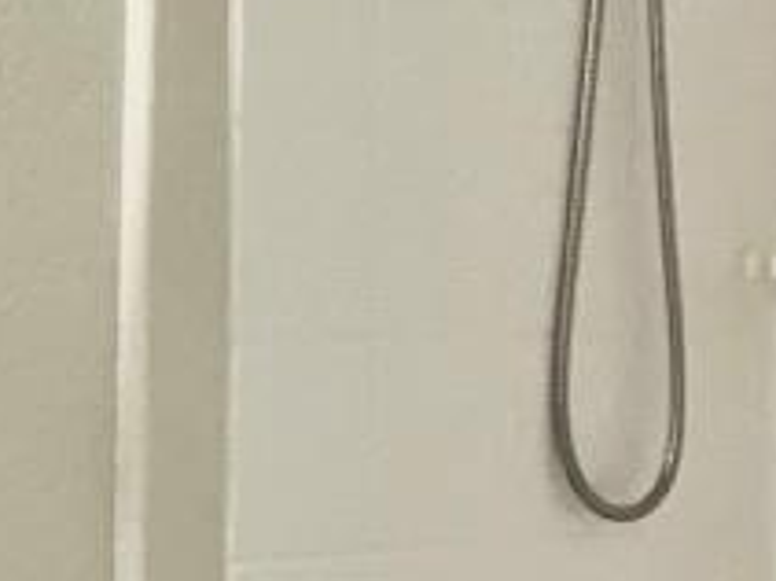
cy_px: 316
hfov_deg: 14.7
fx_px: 2935
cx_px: -81
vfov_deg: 11.3
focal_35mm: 131
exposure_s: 1/100
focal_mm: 3
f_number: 1.8
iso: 125
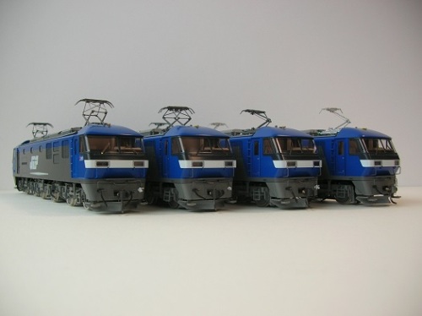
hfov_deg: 52.7
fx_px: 426
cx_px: 211
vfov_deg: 40.6
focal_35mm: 35
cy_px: 158
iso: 50
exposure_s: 1/28
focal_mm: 5.8
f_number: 2.8
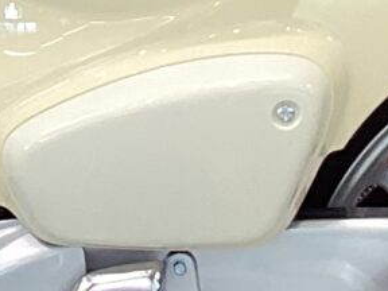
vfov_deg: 7.0
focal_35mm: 207
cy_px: -172
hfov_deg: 9.5
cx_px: -4
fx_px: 2320
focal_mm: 3.3
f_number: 2.4
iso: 125
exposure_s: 1/60
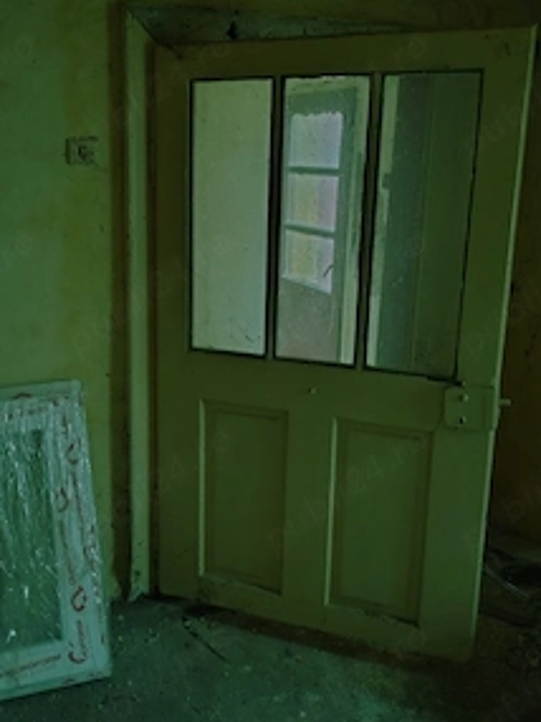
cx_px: 200
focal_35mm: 35
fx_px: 730
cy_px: 323
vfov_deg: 52.6
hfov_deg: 40.3
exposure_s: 1/33.4
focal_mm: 4.71
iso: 6400
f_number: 1.7
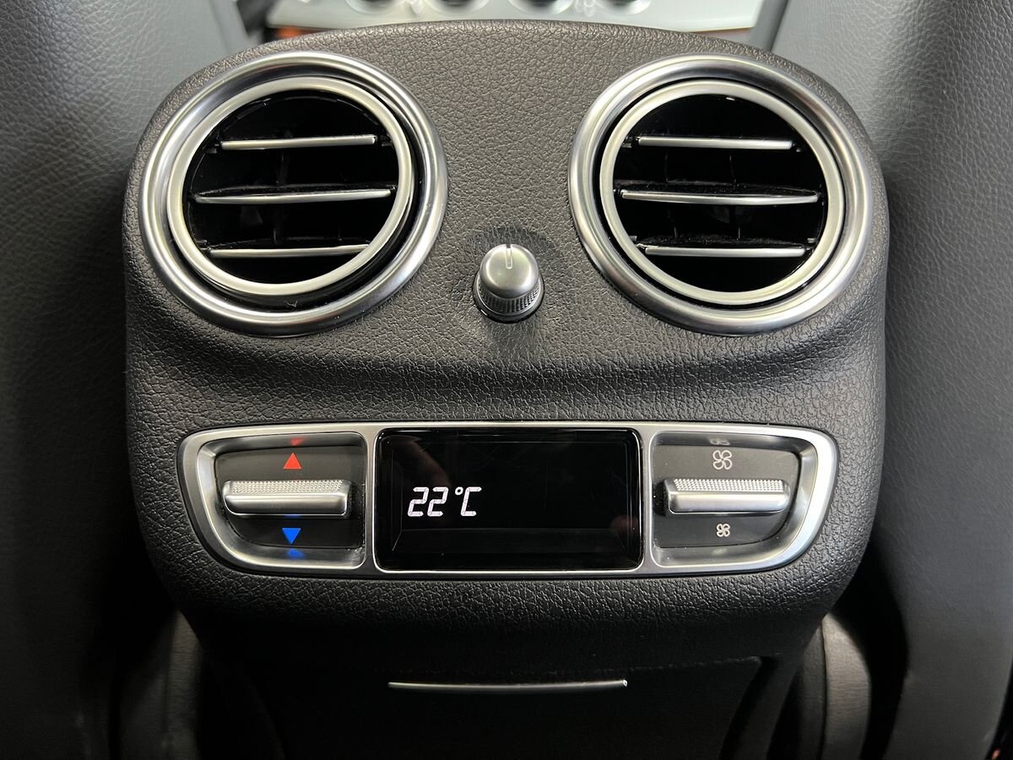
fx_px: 761
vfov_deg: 53.1
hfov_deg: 67.3
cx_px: 506
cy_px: 380
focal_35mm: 26
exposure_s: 1/46
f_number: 1.5
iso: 500
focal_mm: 5.7
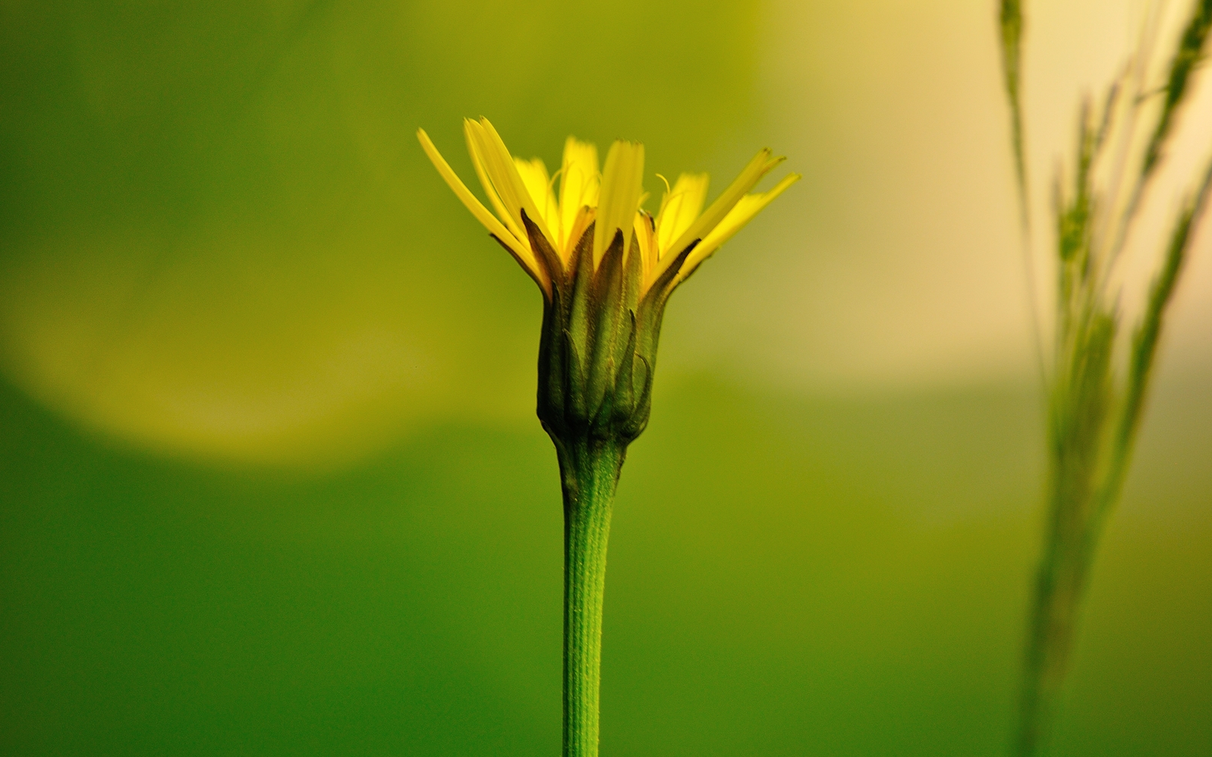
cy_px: 385
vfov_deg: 2.9
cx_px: 606
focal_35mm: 459
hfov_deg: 4.6
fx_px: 15161
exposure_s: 1/80
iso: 200
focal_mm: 300
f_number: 5.6
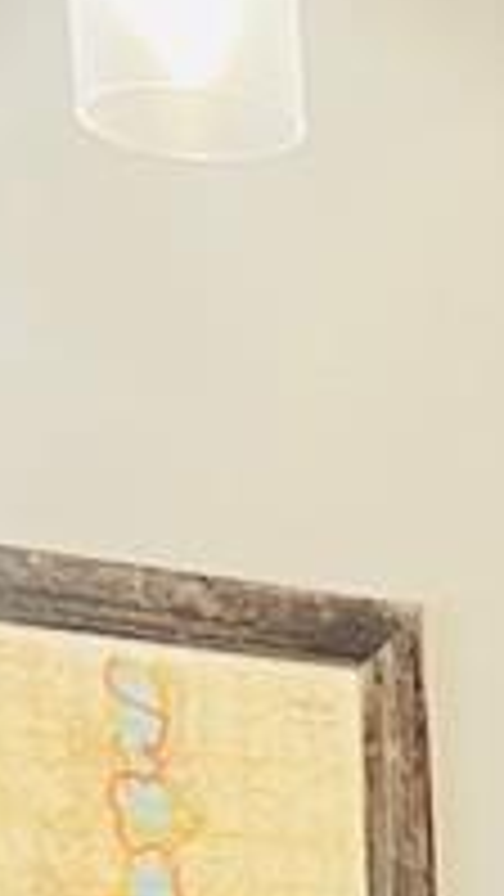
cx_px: 1620
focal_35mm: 171
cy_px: 1801
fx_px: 4061
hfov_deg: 6.4
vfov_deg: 11.3
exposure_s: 1/60
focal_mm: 5.7
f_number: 1.5
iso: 200
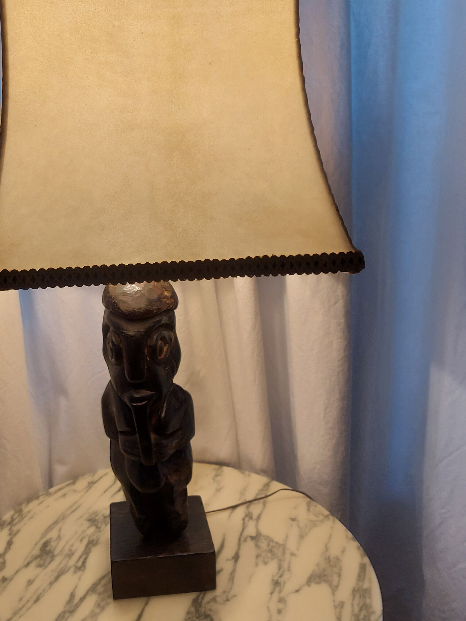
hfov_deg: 41.5
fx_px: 610
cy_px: 278
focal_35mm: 34
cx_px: 172
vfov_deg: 53.9
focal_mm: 5.23
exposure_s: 1/60
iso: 80
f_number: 1.8
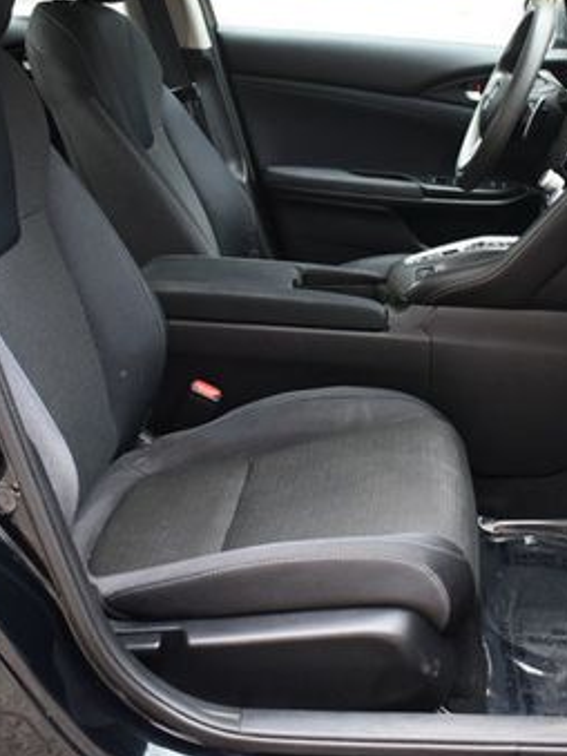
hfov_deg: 29.3
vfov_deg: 38.8
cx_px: 402
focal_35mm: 49
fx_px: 1071
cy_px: 308
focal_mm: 18
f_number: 3.5
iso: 560
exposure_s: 1/250
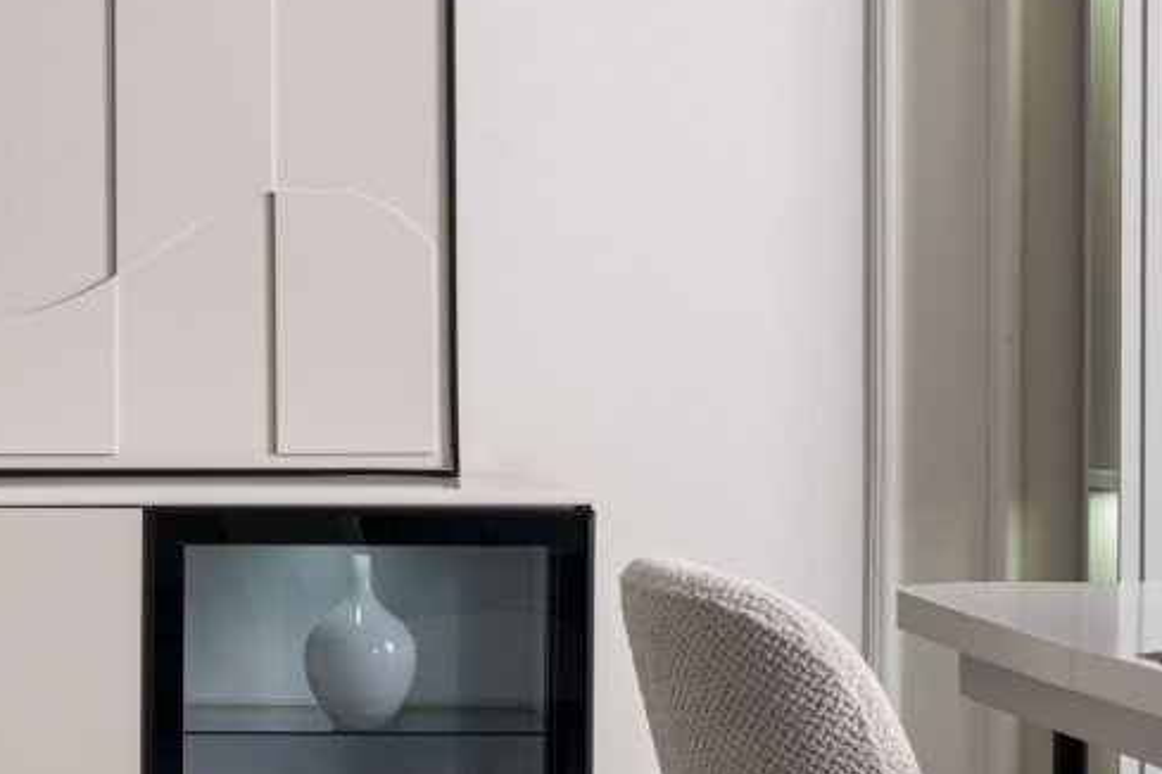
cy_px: 415
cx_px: -295
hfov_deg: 10.0
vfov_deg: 6.8
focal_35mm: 202
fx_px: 6520
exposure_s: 1
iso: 100
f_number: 11
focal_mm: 61
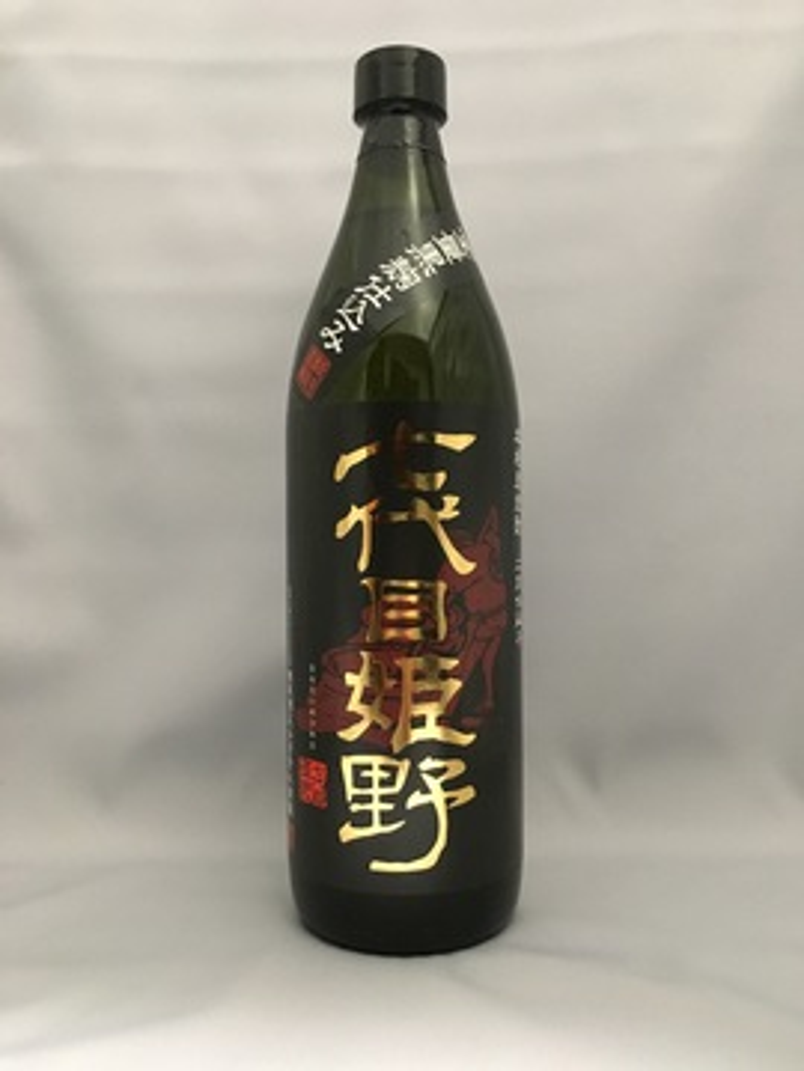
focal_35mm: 29
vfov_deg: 61.7
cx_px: 402
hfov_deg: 48.2
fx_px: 898
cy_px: 536
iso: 250
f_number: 2.2
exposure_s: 1/15
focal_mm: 4.15
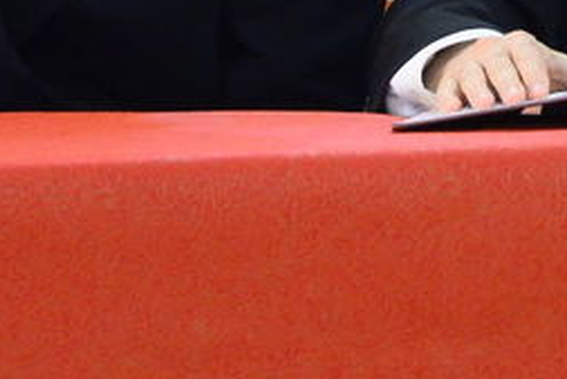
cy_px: -382
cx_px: 778
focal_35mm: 1052
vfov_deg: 1.3
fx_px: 16578
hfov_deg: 2.0
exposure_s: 1/60
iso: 2500
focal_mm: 190
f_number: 5.6
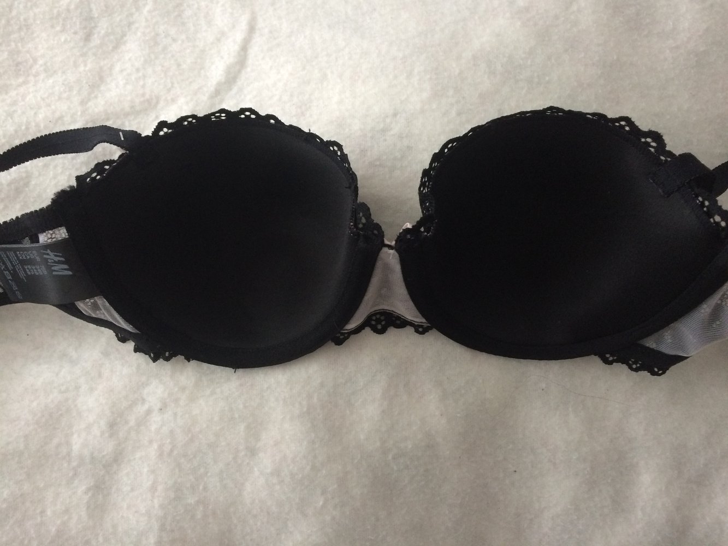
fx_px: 610
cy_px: 273
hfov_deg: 61.7
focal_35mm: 29
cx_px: 364
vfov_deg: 48.2
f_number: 2.2
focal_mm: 4.15
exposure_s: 1/33
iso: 200
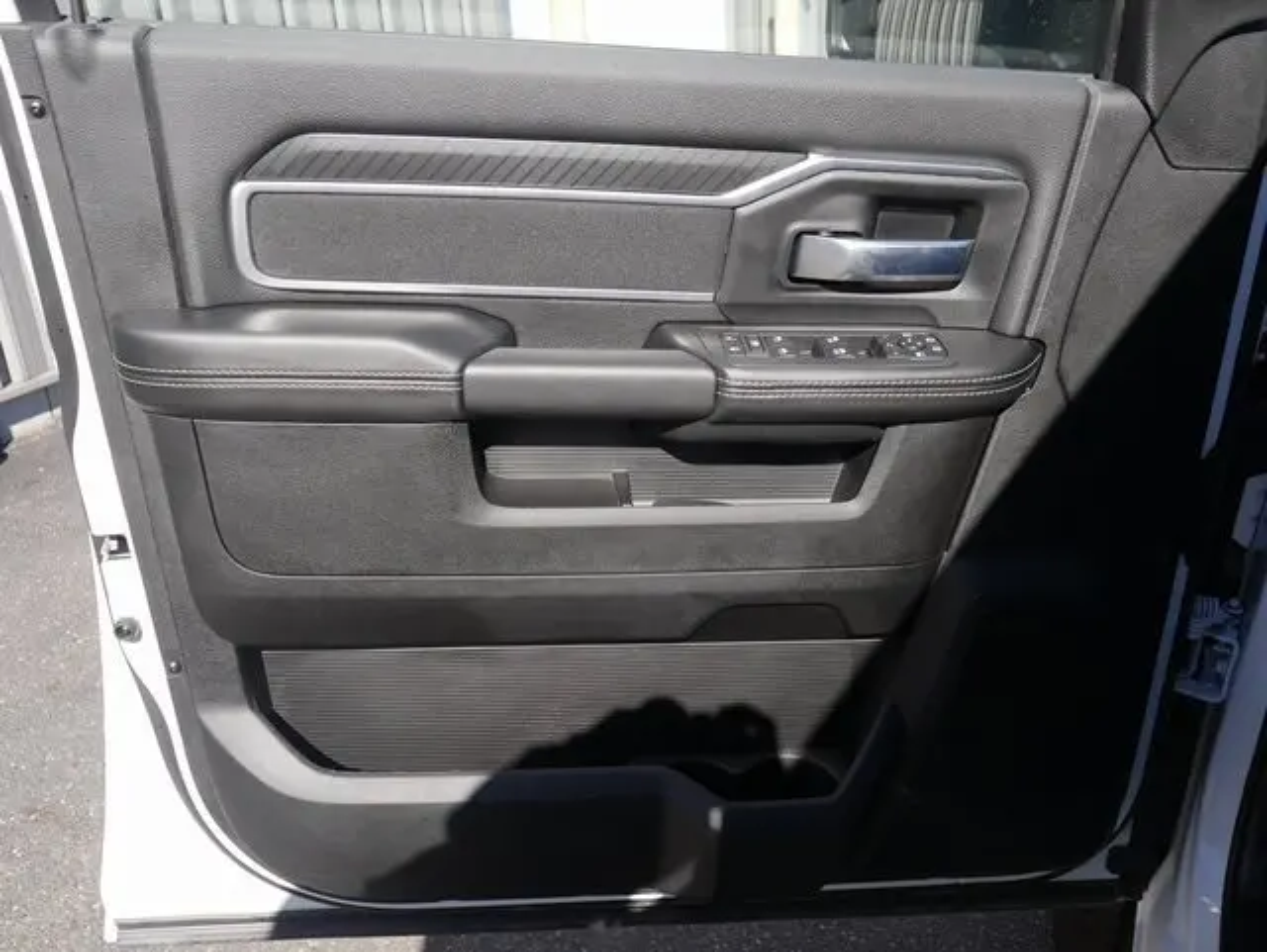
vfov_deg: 44.2
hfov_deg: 56.8
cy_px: 476
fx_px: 1172
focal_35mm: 32
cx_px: 634
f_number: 5
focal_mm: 16
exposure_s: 1/400
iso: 200
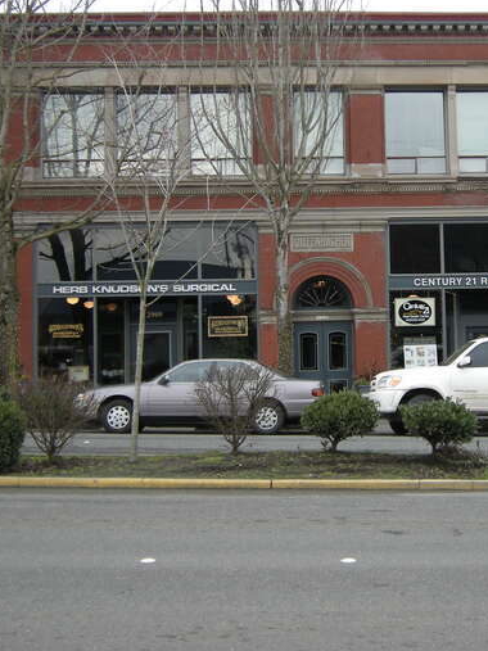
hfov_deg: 24.2
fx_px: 1128
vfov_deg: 32.1
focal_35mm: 60
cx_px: 340
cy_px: 277
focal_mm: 6.3
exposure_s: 1/173
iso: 64
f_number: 3.2
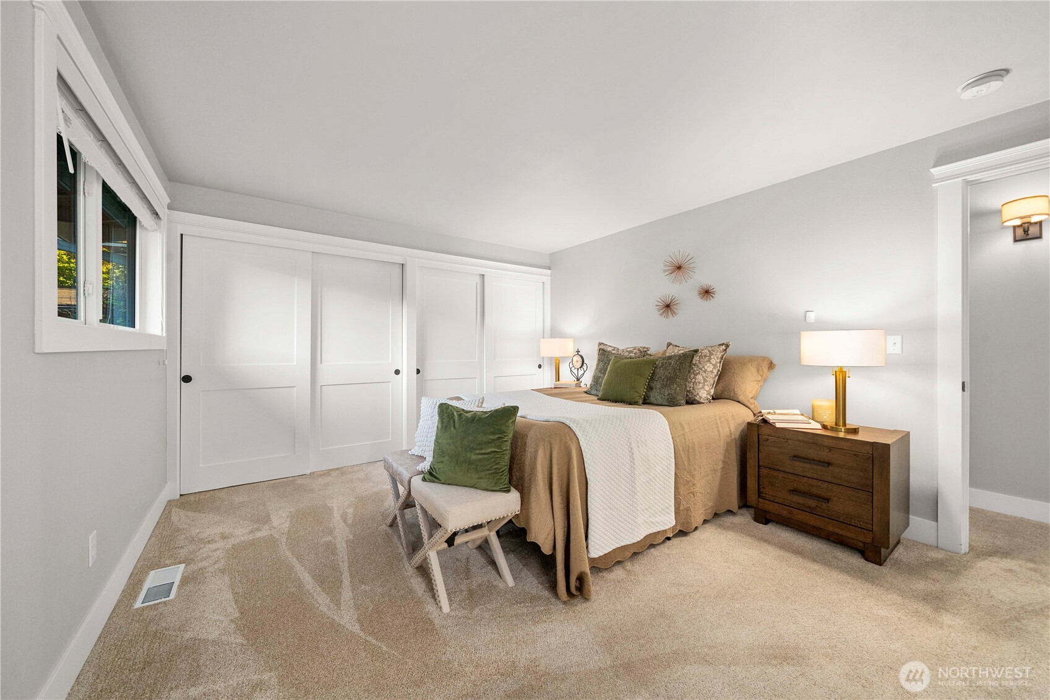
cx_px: 525
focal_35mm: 13
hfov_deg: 108.3
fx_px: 379
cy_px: 350
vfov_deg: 85.4
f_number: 8
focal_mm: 13
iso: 1000
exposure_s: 1/5
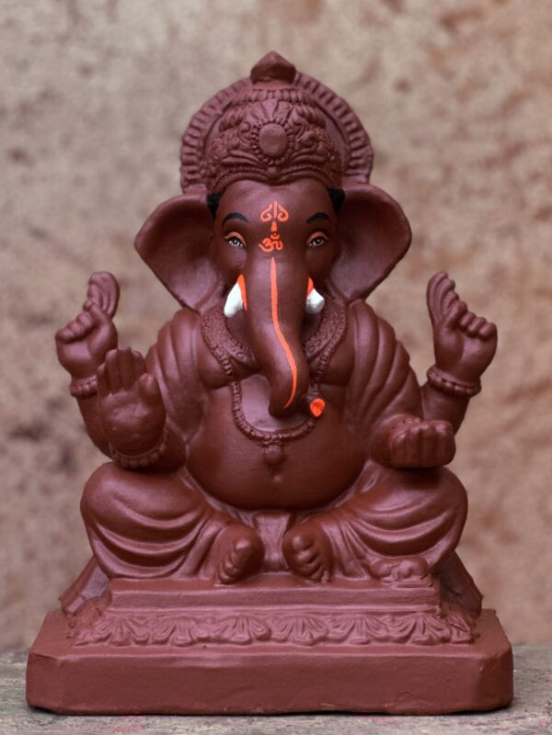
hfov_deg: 19.1
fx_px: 1637
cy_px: 368
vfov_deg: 25.3
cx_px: 276
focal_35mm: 77
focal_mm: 9
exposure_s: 1/121
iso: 200
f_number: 2.8
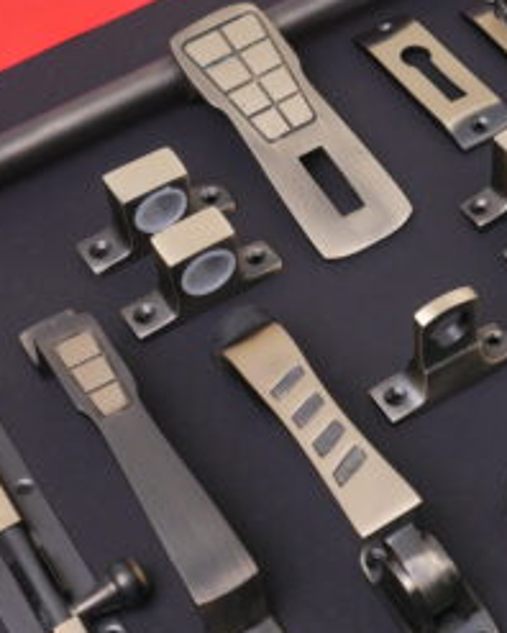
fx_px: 1555
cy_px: 283
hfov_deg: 18.3
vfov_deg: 23.0
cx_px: 417
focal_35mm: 83
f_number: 7.1
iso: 1000
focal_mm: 21
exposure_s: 1/30
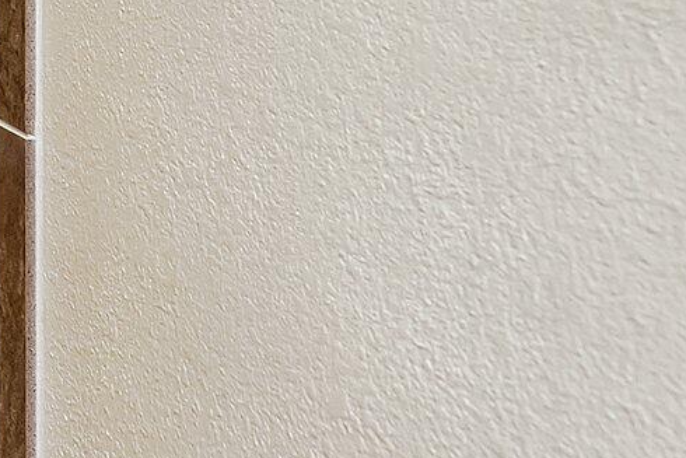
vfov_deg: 18.3
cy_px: -79
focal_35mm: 71
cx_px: -511
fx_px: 1353
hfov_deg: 20.8
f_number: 8
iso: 2500
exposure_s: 1/50
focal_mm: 17
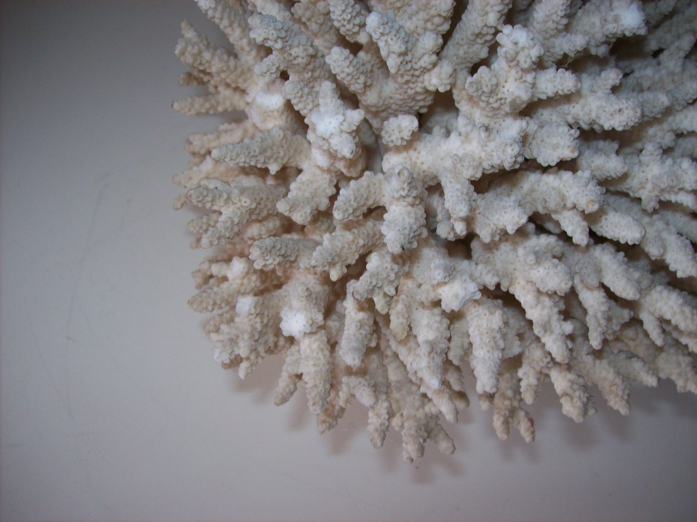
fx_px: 725
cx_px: 348
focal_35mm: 36
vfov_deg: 39.6
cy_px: 261
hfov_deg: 51.4
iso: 80
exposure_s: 1/64
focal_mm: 6
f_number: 2.7
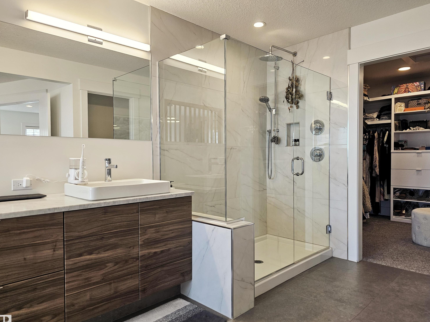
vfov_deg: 56.8
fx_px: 298
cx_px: 221
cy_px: 167
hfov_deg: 71.6
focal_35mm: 24
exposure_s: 1/120
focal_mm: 6.3
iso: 100
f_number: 1.7
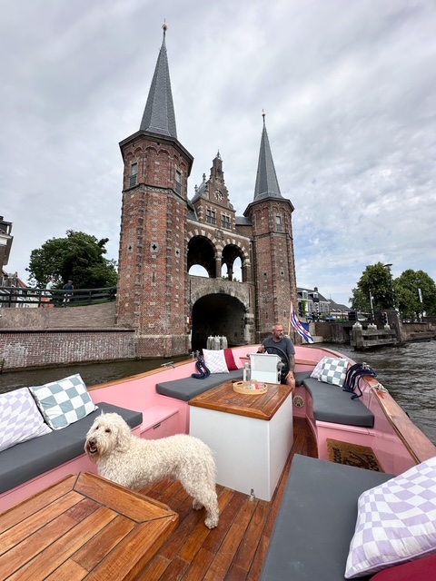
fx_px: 235
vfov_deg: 102.1
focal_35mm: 14
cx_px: 218
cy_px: 290
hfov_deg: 85.7
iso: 40
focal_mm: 2.22
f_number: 2.2
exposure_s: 1/1715
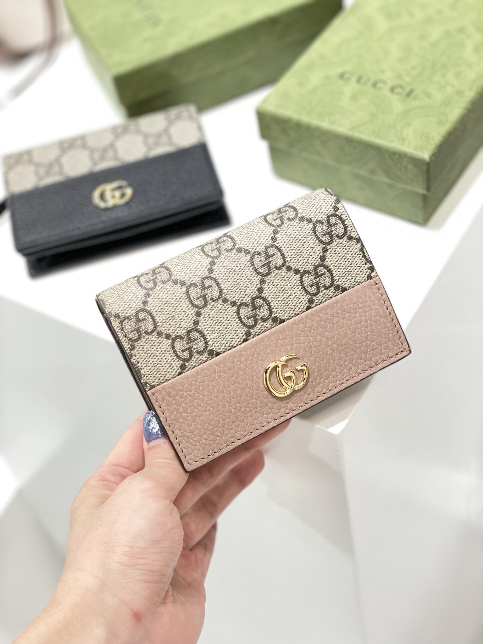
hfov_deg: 28.0
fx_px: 967
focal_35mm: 52
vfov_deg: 36.8
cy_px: 322
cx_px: 242
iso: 160
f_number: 2
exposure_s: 1/100
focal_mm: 6
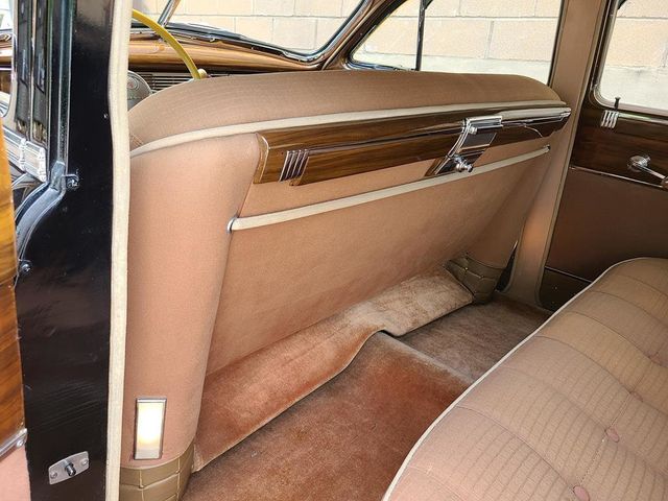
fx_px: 502
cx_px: 334
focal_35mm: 26
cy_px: 250
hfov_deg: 67.3
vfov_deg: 53.1
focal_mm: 5.4
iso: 64
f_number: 1.8
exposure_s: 1/120
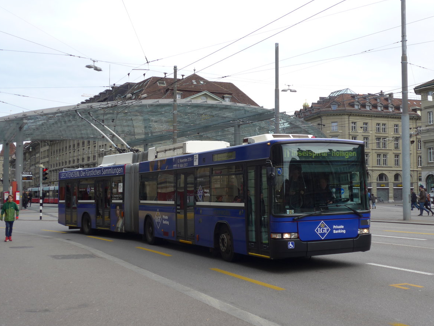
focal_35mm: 47
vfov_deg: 30.9
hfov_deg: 40.4
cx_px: 217
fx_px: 589
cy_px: 165
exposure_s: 1/400
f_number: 3
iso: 80
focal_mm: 9.5
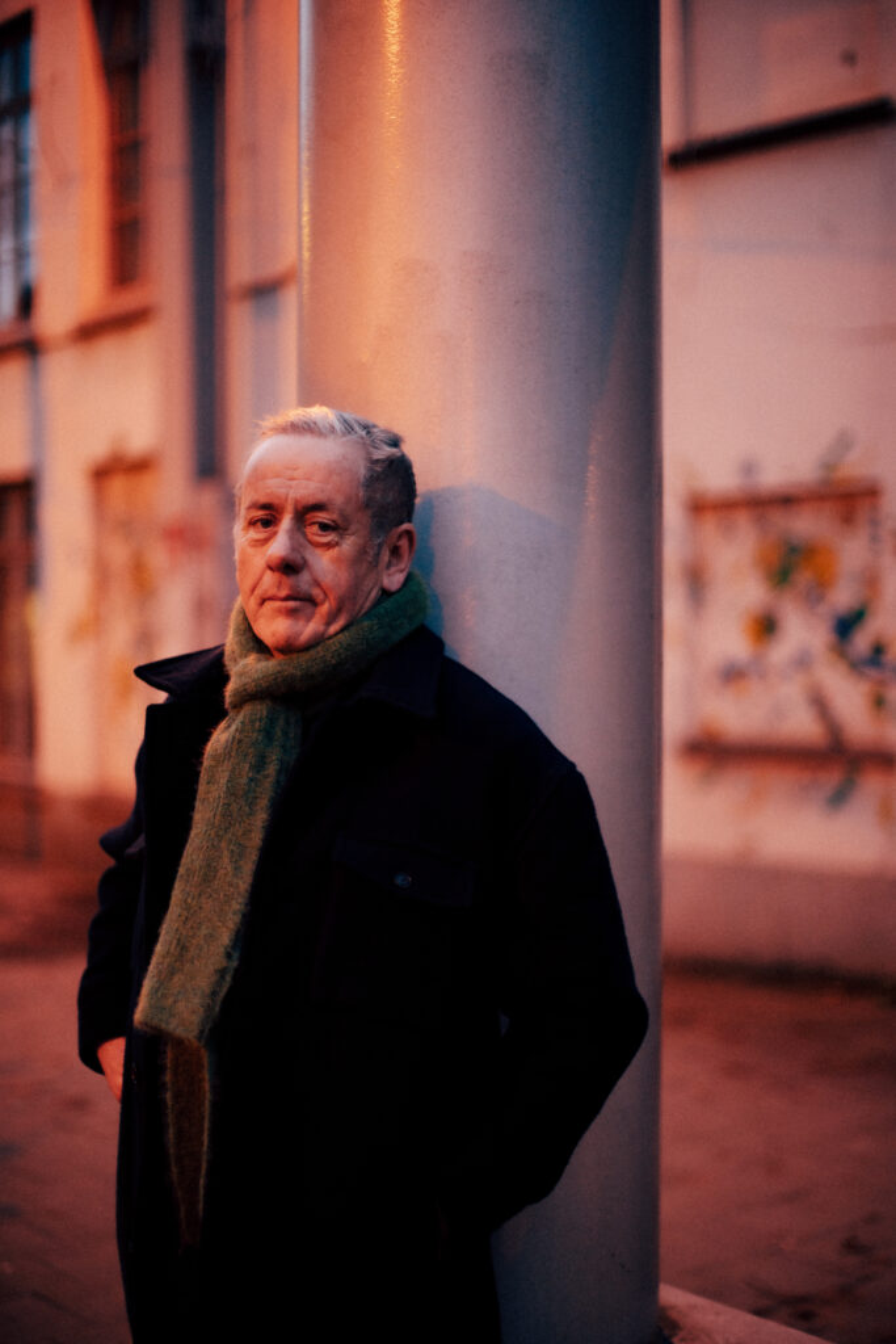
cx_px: 448
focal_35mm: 50
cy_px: 672
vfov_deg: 39.6
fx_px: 1866
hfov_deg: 27.0
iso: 800
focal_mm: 50
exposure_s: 1/125
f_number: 1.3
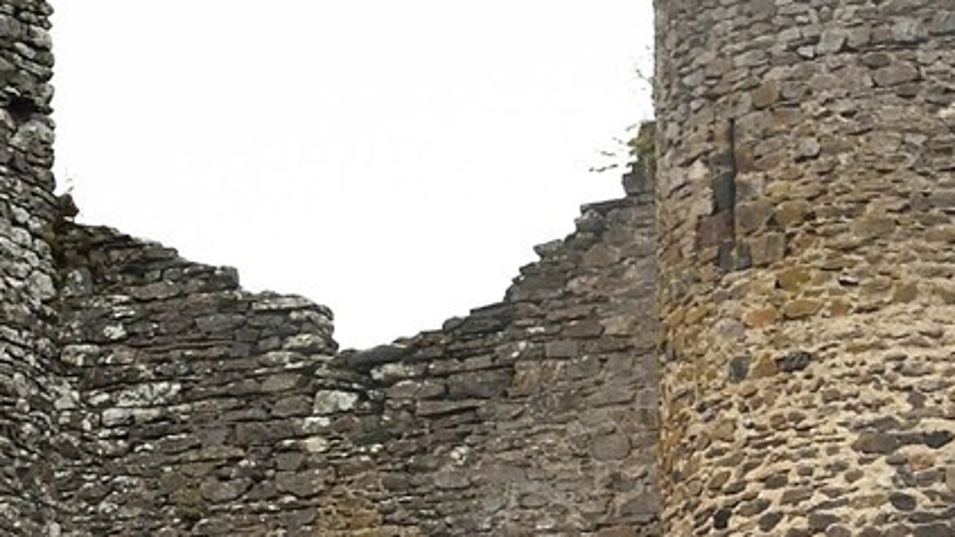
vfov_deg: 1.5
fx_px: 21095
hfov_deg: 2.6
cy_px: 1910
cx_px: 754
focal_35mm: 833
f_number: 7.1
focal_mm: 140
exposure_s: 1/250
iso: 800
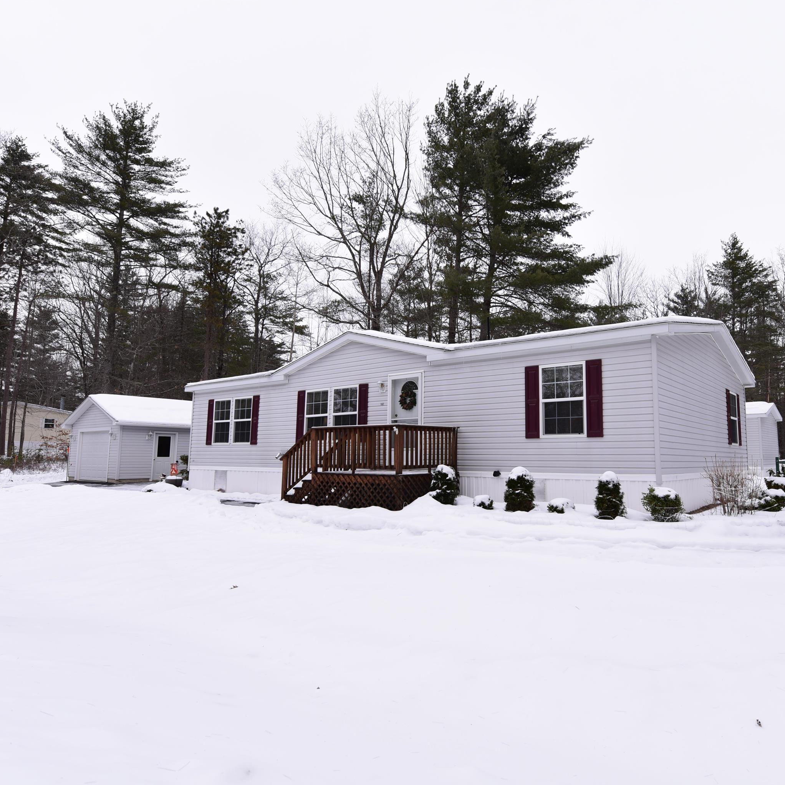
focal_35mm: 23
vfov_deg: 67.3
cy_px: 392
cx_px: 464
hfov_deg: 66.7
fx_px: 590
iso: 100
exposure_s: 1/200
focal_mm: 18
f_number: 5.6
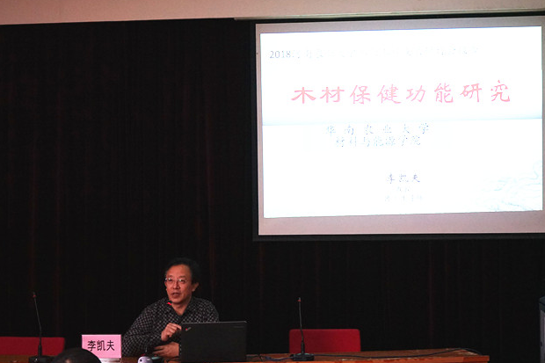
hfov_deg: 28.5
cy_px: 186
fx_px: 1075
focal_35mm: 71
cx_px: 251
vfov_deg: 19.2
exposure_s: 1/160
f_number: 5
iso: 3200
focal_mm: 55
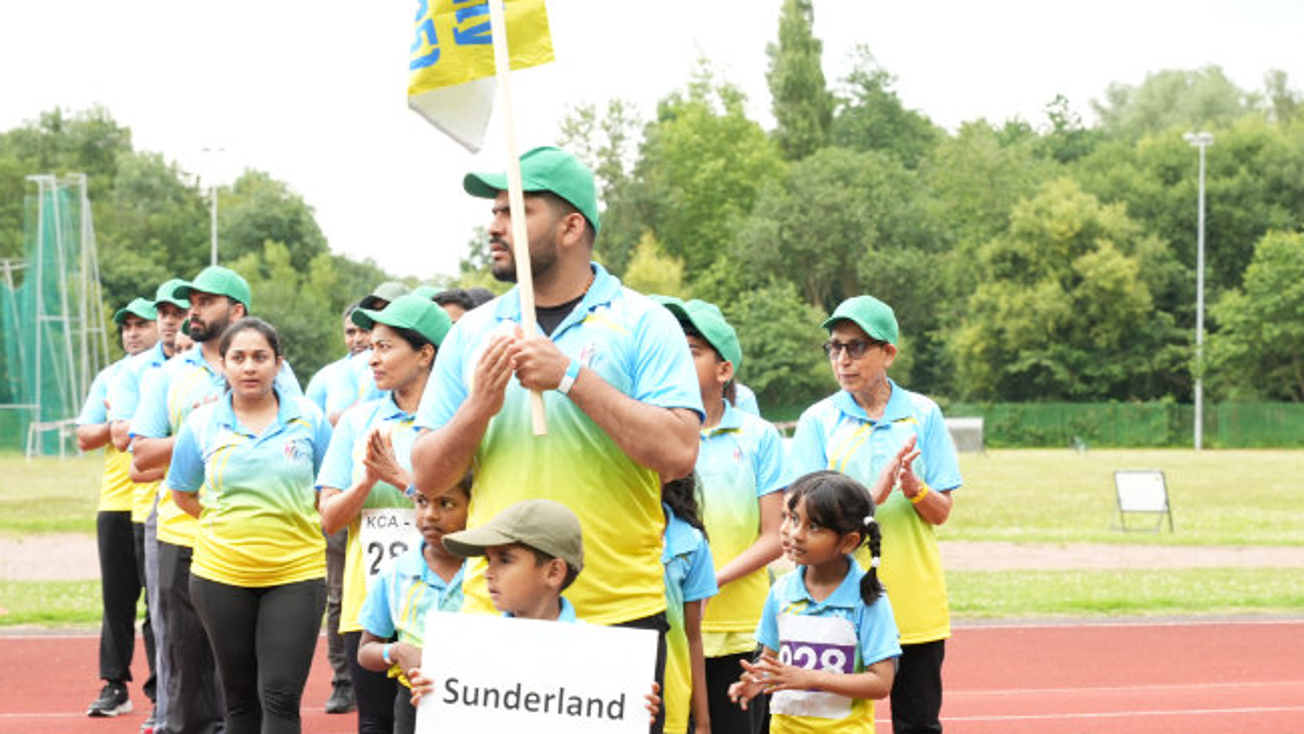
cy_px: 337
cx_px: 729
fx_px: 3440
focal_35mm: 99
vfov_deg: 12.2
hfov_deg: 21.5
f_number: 5
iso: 400
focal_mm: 60.3
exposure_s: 1/250
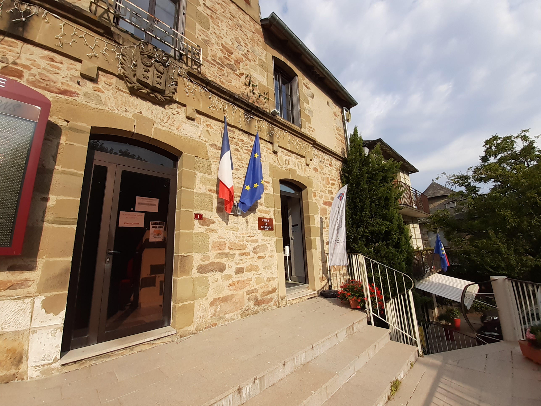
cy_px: 203
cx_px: 270
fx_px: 203
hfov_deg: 106.2
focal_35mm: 13
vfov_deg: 89.9
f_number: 2.2
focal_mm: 1.13
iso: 40
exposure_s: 1/1451
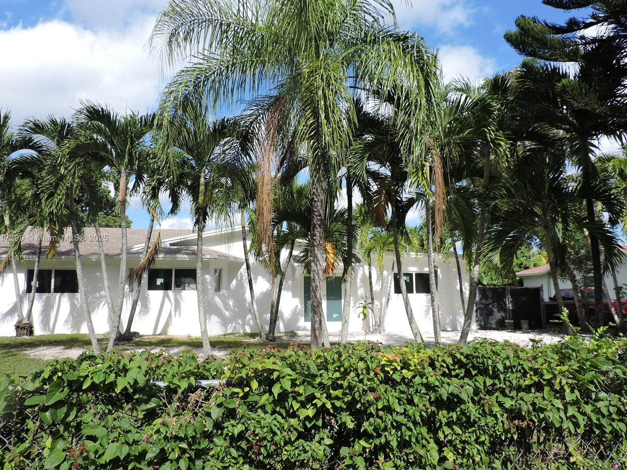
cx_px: 304
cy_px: 239
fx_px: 453
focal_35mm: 25
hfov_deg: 69.4
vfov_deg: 54.9
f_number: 3
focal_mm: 4.3
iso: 100
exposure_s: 1/1000
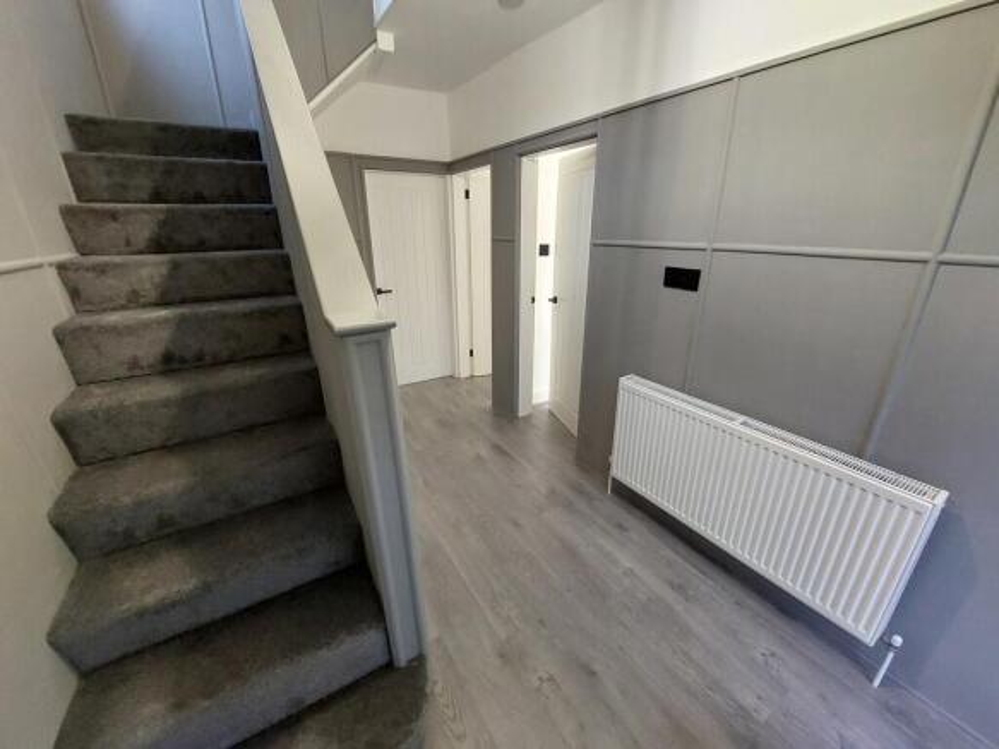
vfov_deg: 89.9
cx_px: 500
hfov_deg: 106.2
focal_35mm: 13
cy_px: 374
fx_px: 375
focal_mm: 1.74
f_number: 2.2
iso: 320
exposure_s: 1/30
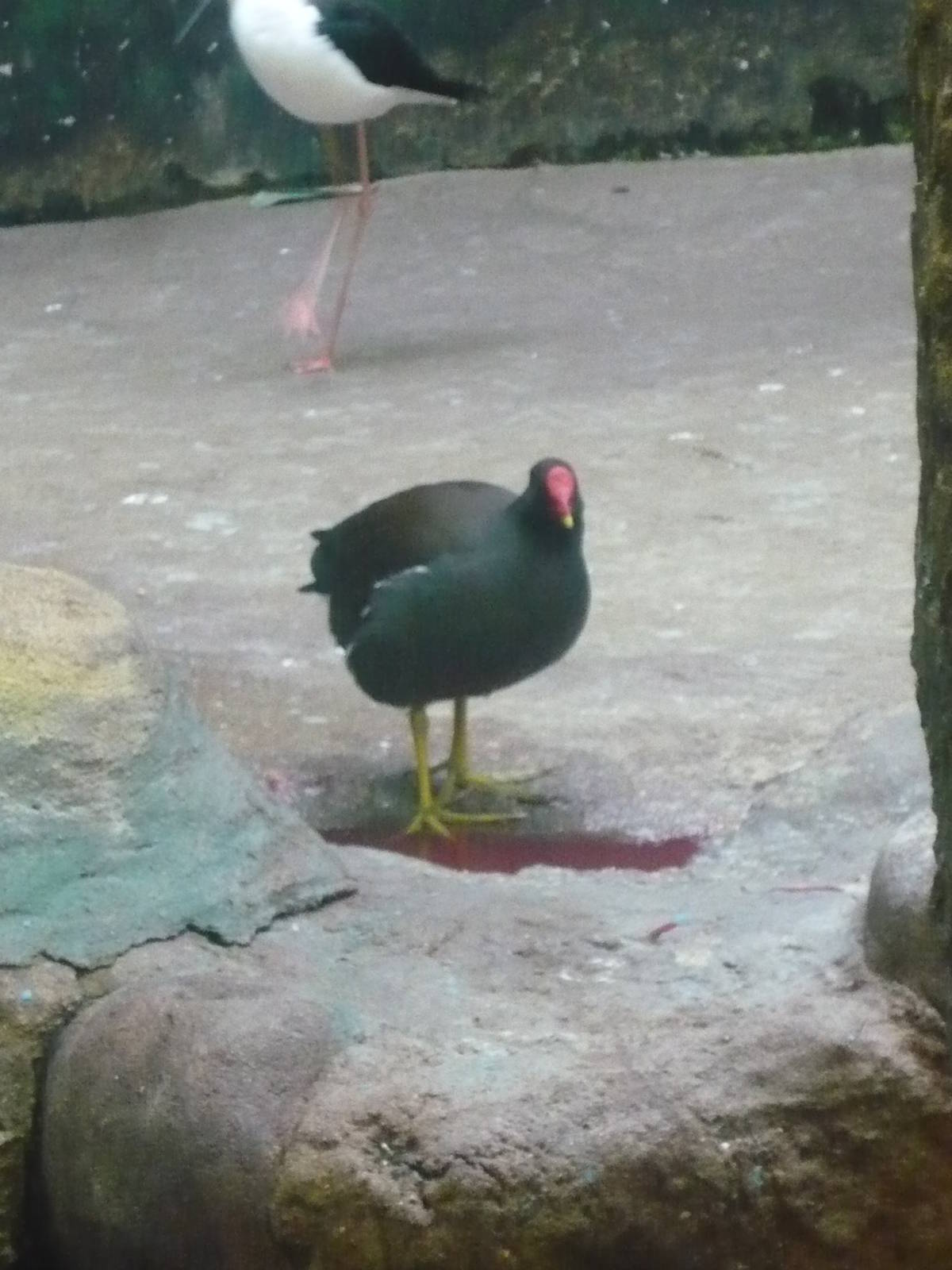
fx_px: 5867
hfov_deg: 9.3
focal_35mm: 160
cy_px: 635
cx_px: 476
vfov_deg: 12.3
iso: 800
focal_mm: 16.5
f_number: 5.1
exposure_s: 1/15
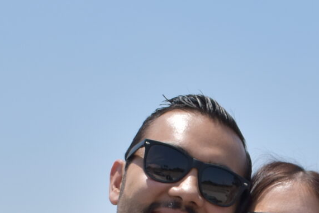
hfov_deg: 16.7
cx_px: 272
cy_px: 396
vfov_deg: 10.6
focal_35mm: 121
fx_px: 1072
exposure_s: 1/1600
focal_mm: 18
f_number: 4.5
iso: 100
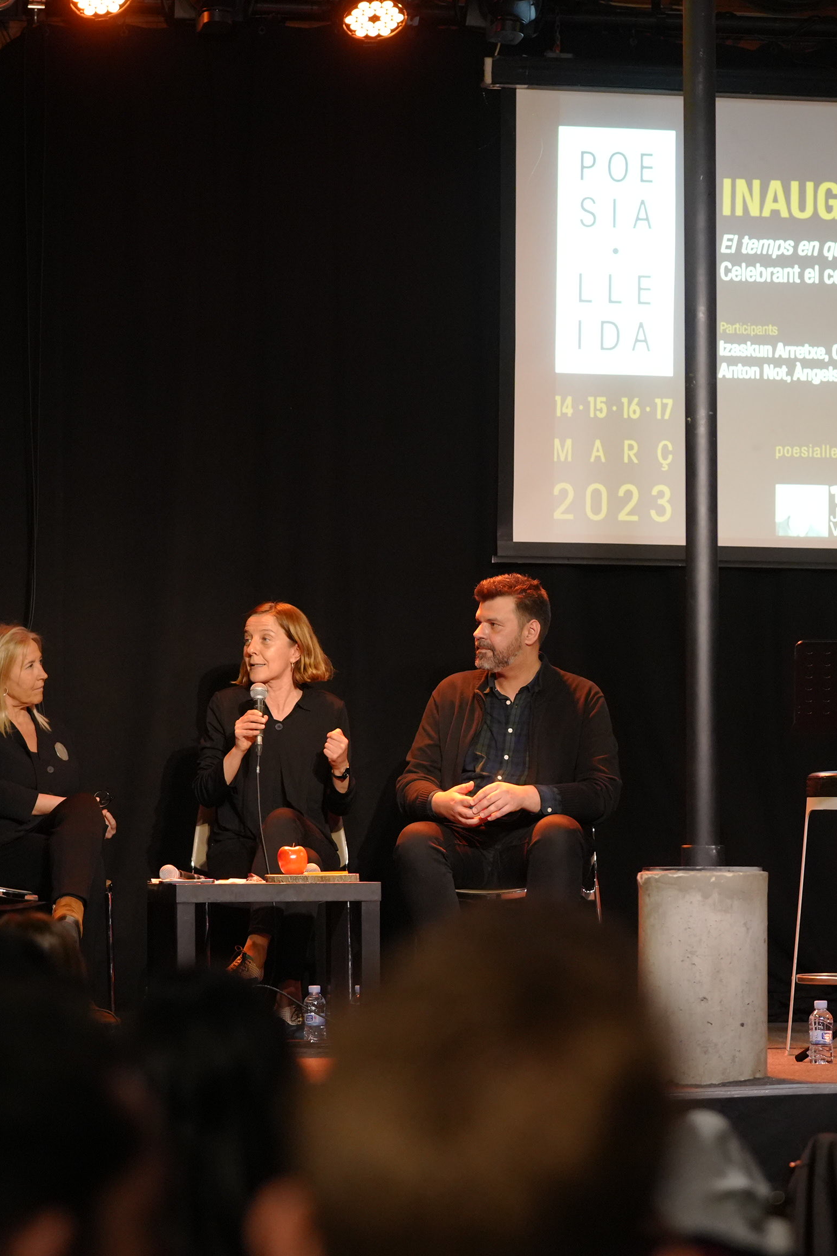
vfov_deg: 16.0
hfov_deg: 10.7
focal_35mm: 128
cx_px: 519
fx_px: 4464
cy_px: 626
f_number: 2.8
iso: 4000
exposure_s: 1/100
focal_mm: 85
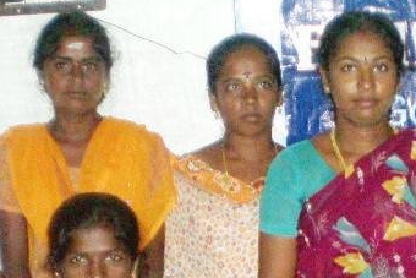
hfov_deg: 16.9
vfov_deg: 11.2
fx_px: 1376
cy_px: 376
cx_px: 389
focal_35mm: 119
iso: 636
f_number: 3.1
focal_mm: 6.3
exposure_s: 1/60
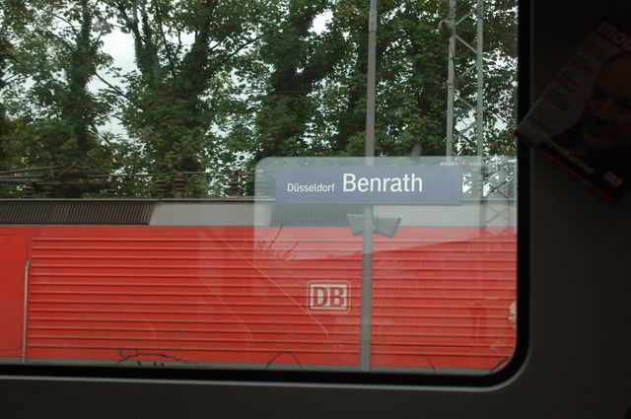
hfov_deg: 29.9
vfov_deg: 20.1
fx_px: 1182
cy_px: 210
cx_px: 316
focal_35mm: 68
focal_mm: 45
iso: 400
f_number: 7.1
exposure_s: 1/250
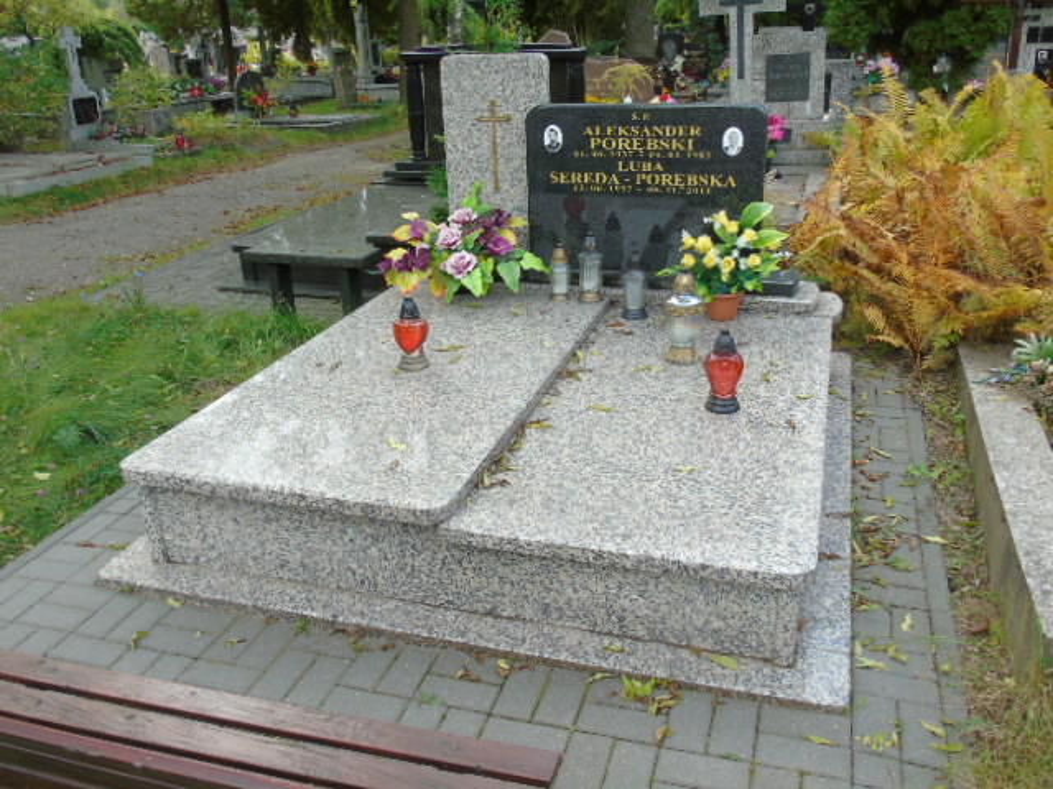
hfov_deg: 61.7
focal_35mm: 29
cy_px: 394
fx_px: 882
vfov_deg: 48.2
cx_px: 526
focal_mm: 5.2
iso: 80
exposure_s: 1/100
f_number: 3.6
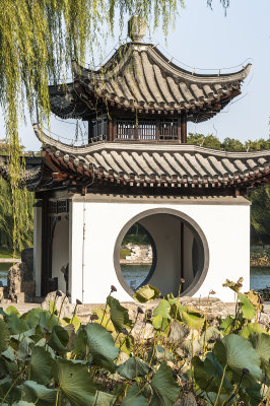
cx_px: 128
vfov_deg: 19.1
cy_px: 172
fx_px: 1206
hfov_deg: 12.8
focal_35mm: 107
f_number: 11
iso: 200
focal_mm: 70
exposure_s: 1/250
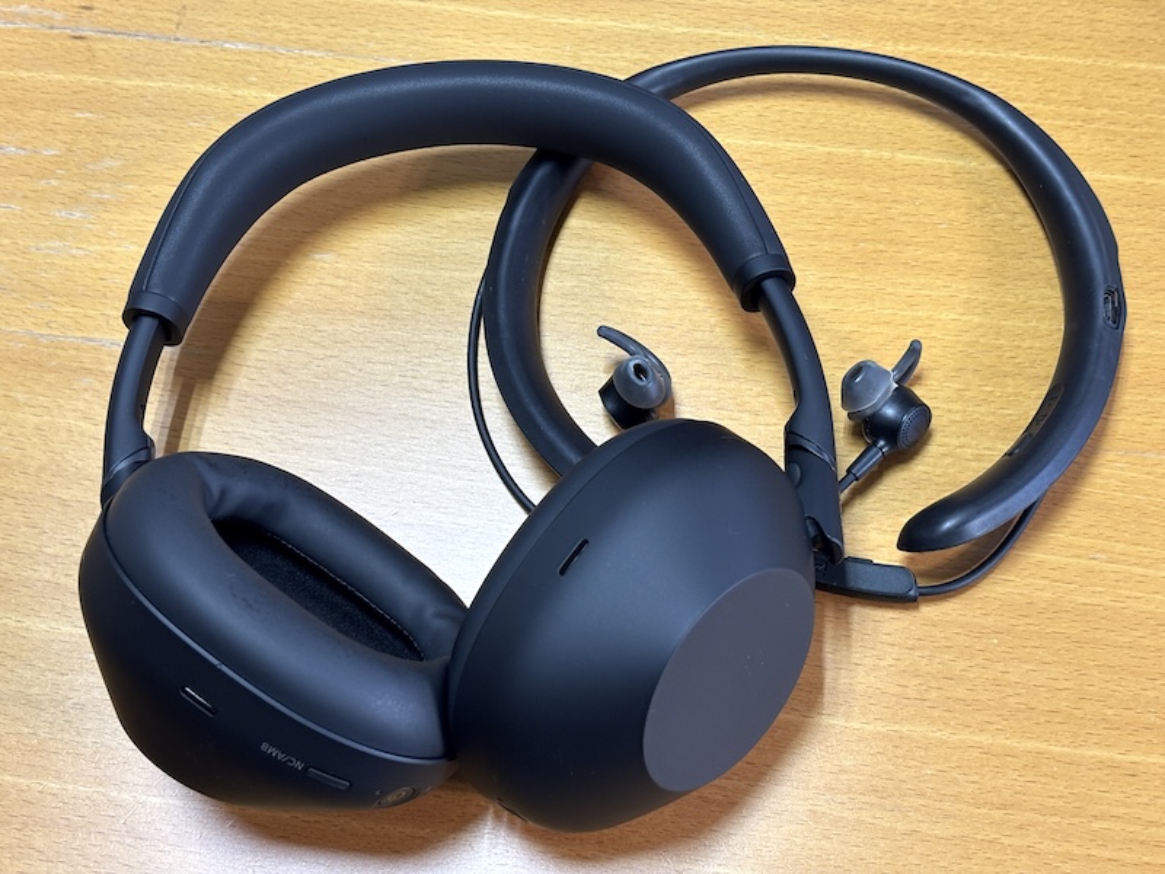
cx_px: 582
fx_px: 1750
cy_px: 437
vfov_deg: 28.0
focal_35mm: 52
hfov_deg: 36.8
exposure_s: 1/33
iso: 125
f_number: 1.6
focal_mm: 5.96
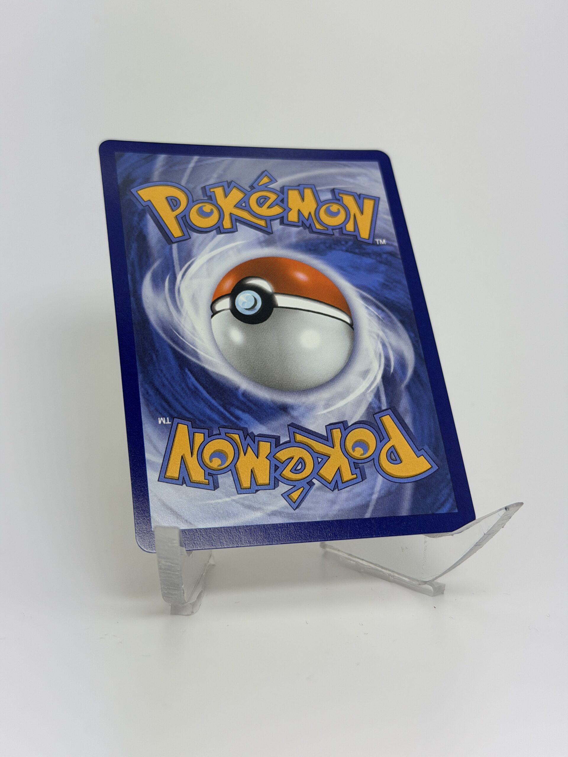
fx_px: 1050
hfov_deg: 30.3
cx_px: 284
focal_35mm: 48
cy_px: 378
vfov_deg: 39.7
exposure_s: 1/875
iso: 64
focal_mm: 6.76
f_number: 1.78
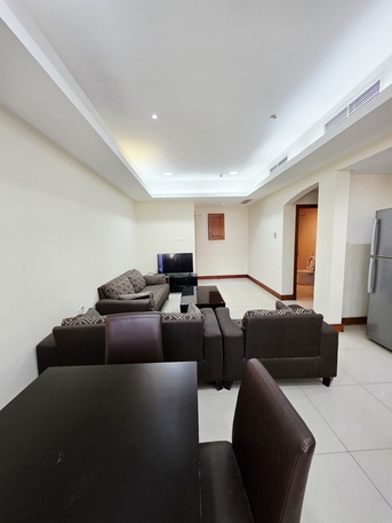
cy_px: 262
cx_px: 196
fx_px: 196
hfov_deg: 89.9
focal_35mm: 13
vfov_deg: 106.2
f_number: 1.9
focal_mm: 2.2
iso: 125
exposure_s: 1/101
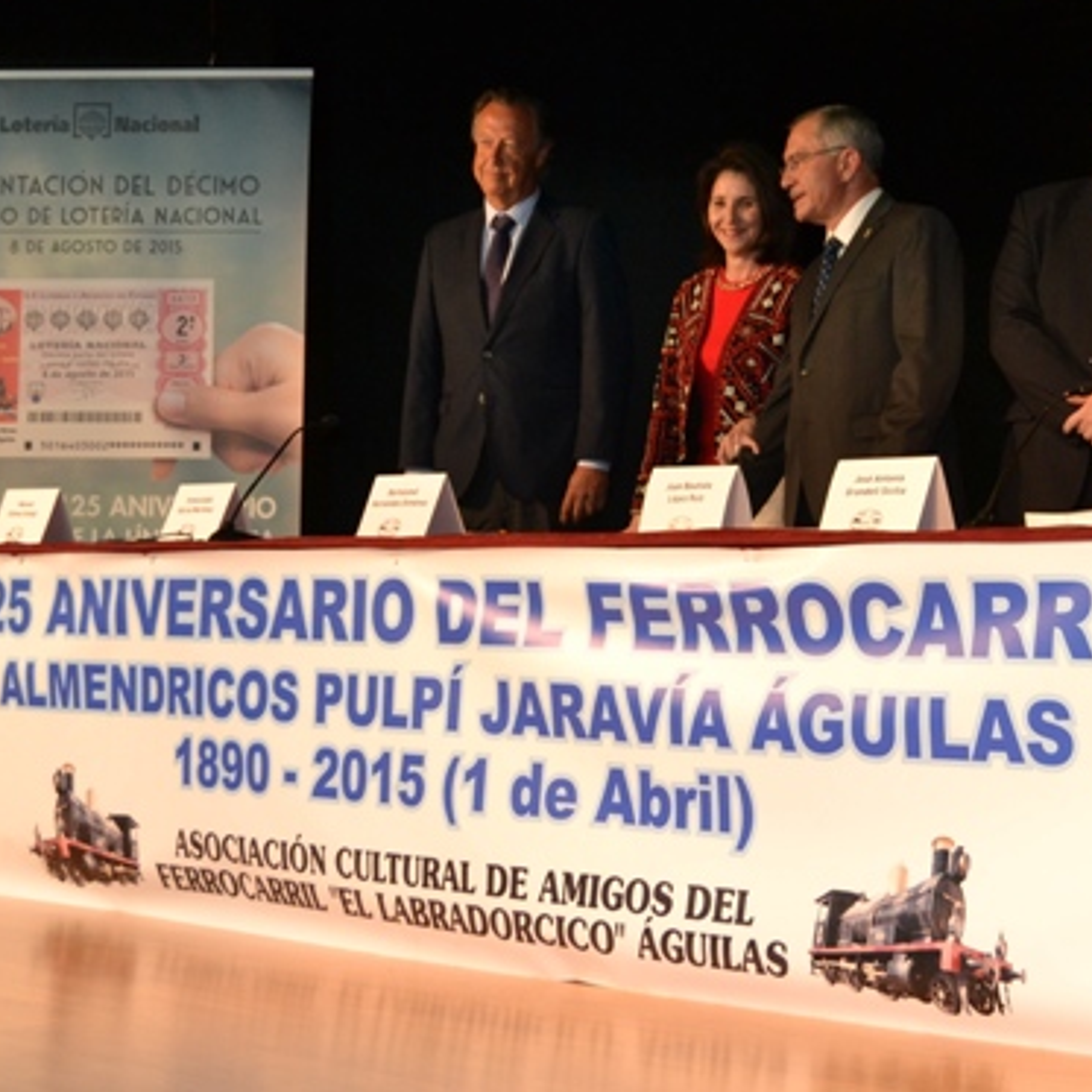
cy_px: 487
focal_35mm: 70
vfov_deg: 24.6
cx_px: 808
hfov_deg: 24.4
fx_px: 2498
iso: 640
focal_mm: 32
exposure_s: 1/60
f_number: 4.5
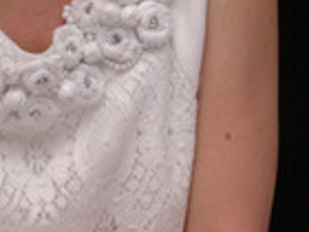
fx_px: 3160
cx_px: 75
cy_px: -4
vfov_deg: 4.2
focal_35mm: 354
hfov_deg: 5.6
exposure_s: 1/400
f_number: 10
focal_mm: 86
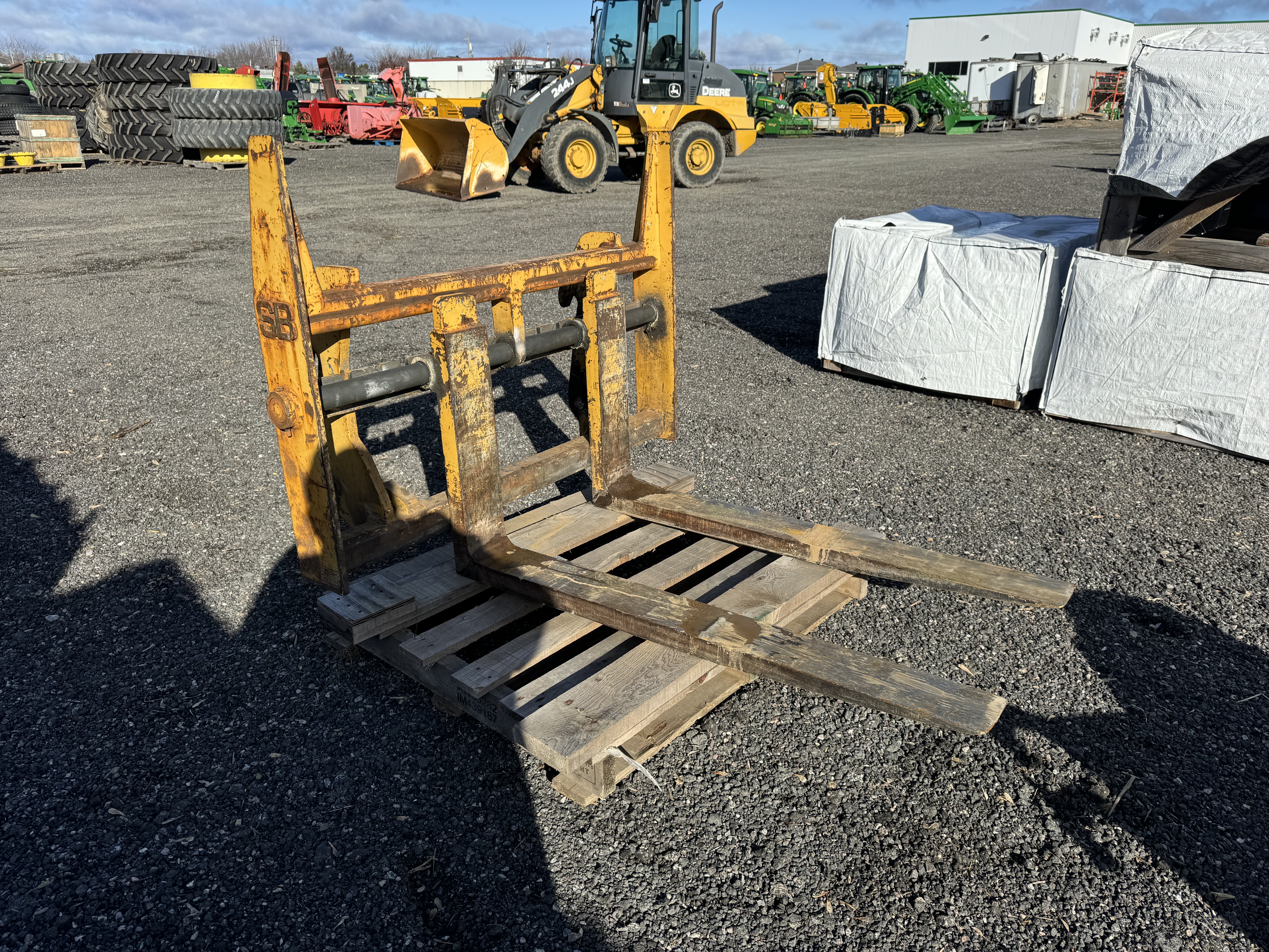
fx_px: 880
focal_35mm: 24
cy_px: 476
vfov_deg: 56.8
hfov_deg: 71.6
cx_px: 634
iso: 80
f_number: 1.78
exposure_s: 1/4049
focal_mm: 6.76
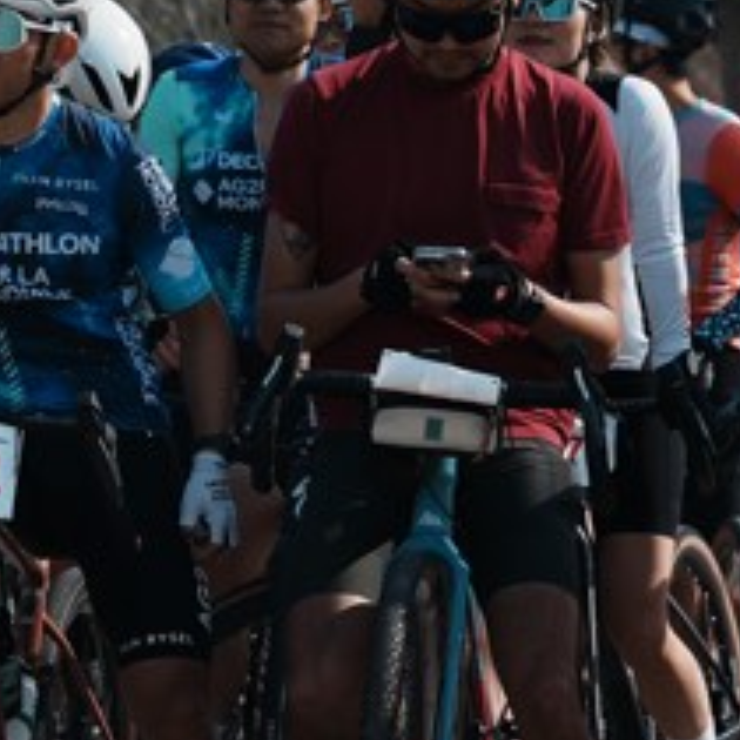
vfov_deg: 2.6
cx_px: -486
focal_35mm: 661
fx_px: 15987
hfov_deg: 2.6
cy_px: -199
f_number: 5.6
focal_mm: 102
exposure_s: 1/800
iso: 100
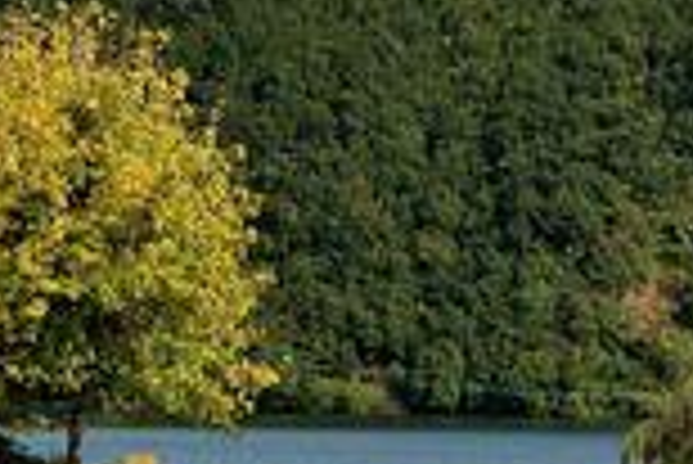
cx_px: 729
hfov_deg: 4.7
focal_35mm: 435
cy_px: 52
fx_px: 8381
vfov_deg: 3.2
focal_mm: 70
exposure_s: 1/400
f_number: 8
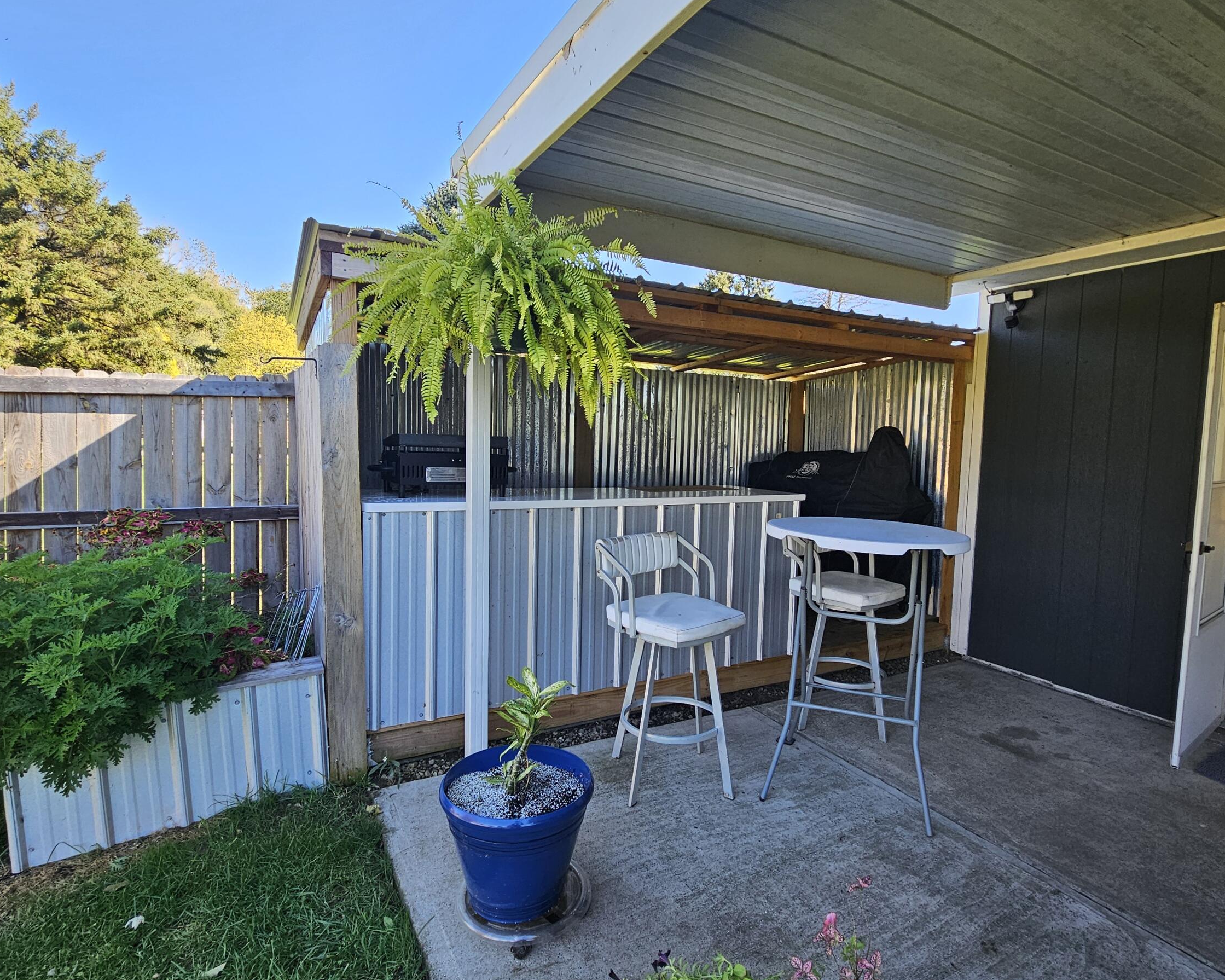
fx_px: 616
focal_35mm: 17
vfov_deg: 77.0
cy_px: 491
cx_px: 648
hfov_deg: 89.5
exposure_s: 1/290
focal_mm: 2.2
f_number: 2.2
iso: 64
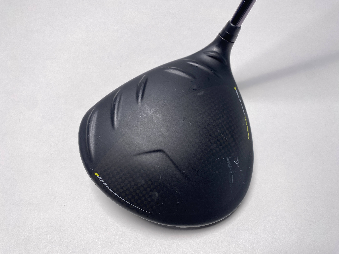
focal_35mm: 26
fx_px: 255
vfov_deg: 53.1
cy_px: 127
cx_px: 170
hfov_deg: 67.3
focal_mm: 4.25
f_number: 1.8
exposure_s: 1/381
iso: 32
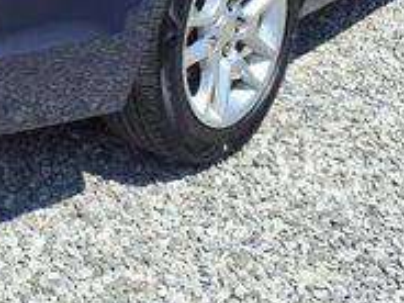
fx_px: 1097
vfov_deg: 14.9
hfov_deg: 20.4
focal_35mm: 94
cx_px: 37
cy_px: -110
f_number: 1.9
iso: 40
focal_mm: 3.58
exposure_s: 1/2000
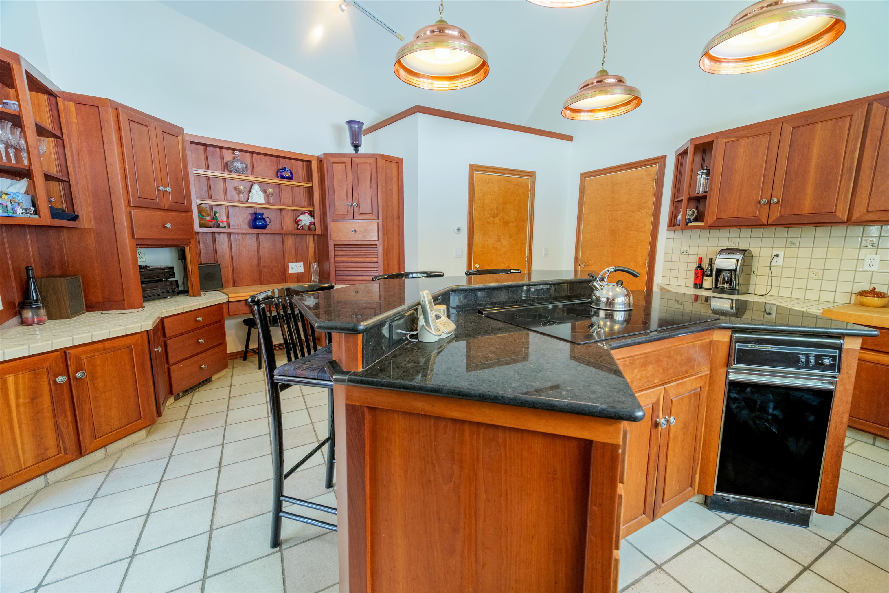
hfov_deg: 104.3
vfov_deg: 81.2
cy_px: 296
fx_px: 346
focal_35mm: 14
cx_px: 444
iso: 1600
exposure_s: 1/60
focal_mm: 14
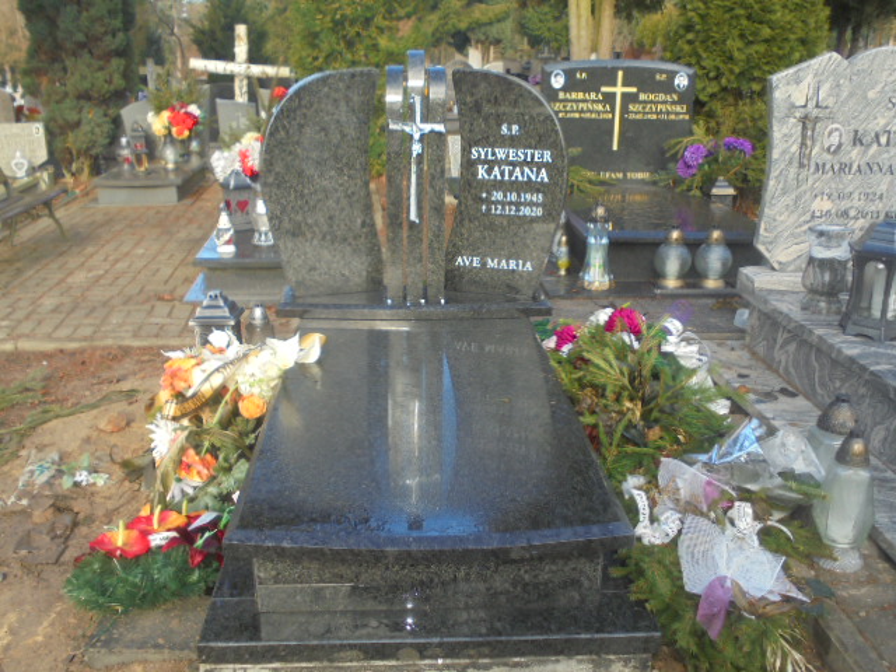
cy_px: 336
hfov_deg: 54.0
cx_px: 448
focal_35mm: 34
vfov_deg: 41.8
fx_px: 880
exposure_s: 1/125
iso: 100
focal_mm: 6.1
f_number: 4
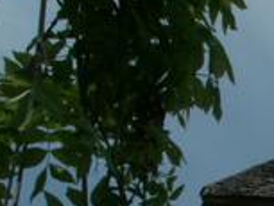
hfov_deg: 12.9
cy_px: 326
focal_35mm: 146
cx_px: 390
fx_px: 1157
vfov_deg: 9.8
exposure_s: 1/250
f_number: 8
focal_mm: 5.86
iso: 50
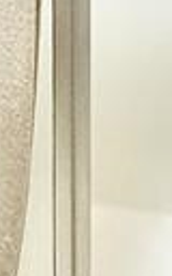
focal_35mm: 111
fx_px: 833
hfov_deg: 11.8
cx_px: 52
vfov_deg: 17.1
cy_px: -127
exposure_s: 1/60
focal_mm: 2.22
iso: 640
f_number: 2.2
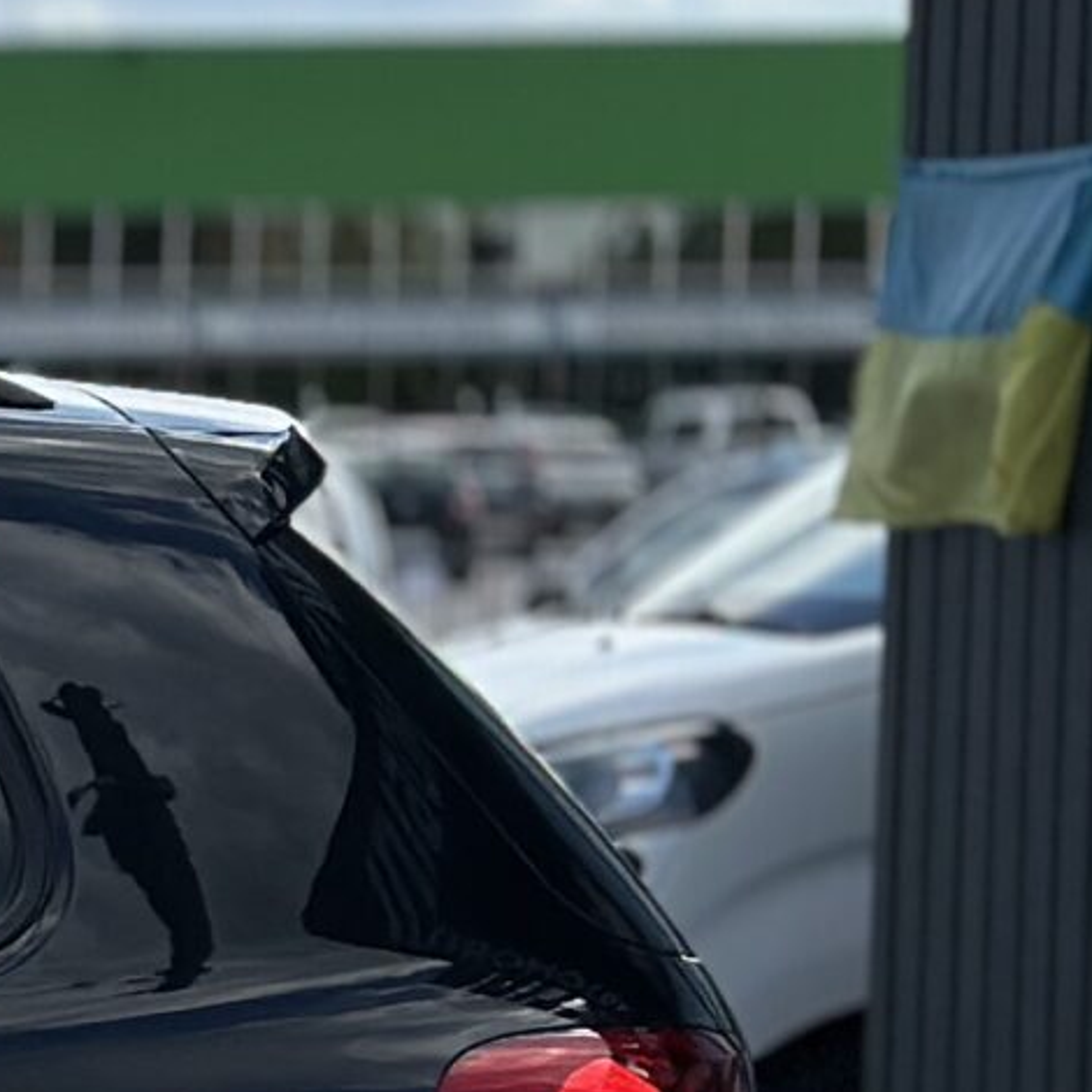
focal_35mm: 231
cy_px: 1348
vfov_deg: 7.5
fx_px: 8244
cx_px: -1703
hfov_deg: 7.1
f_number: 1.78
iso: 100
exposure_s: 1/7092
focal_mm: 6.86
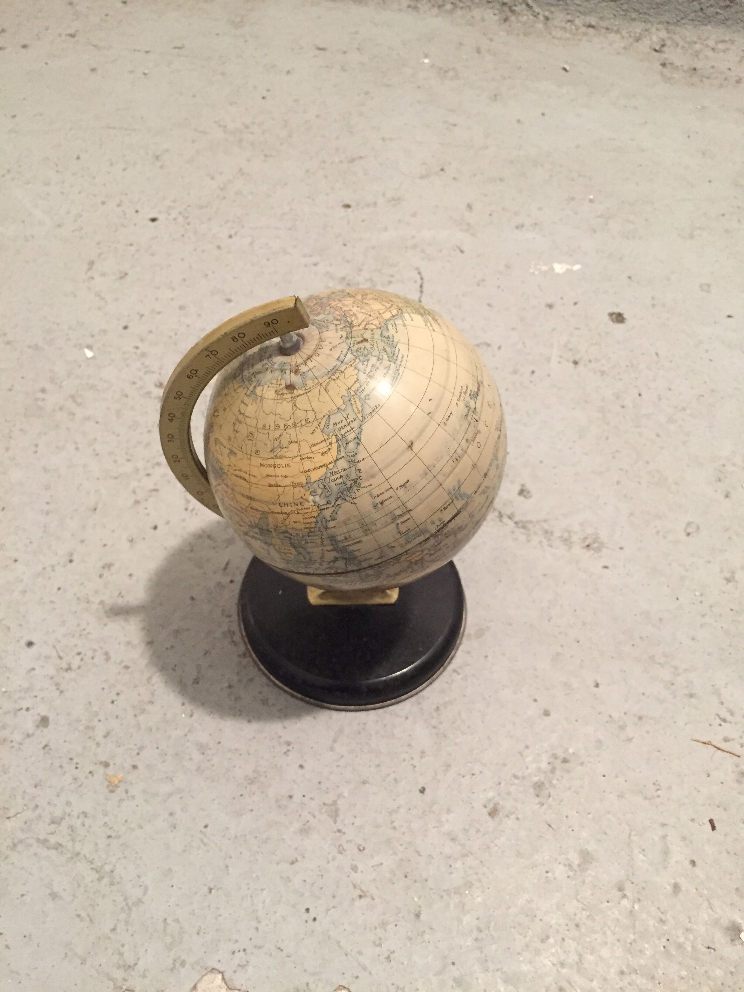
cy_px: 496
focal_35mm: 29
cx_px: 372
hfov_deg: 48.2
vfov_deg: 61.7
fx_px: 831
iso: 250
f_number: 2.2
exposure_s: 1/17
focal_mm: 4.15
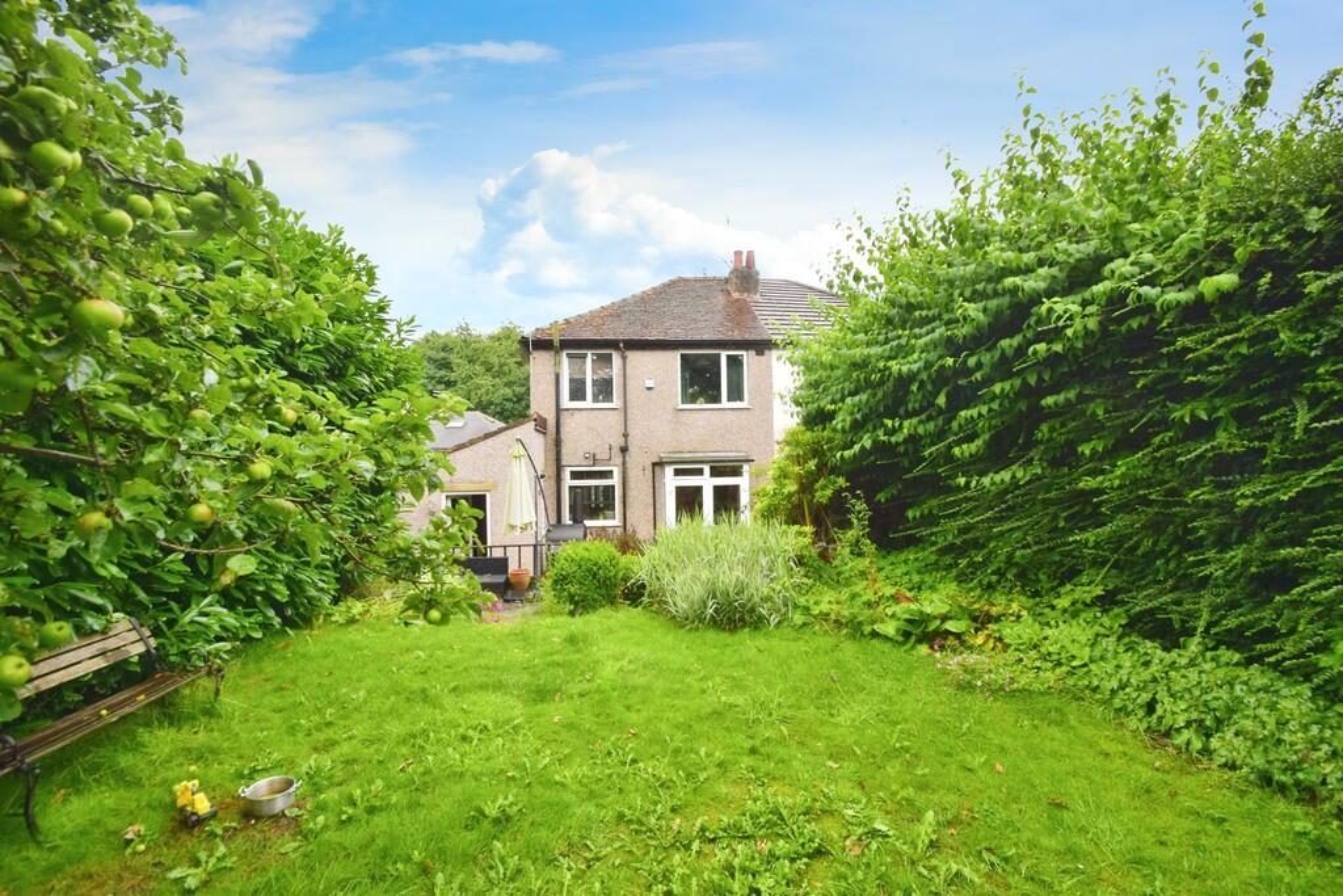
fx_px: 560
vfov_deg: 77.3
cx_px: 672
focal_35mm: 15
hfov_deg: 100.4
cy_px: 448
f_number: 9
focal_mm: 10
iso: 400
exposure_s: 1/160
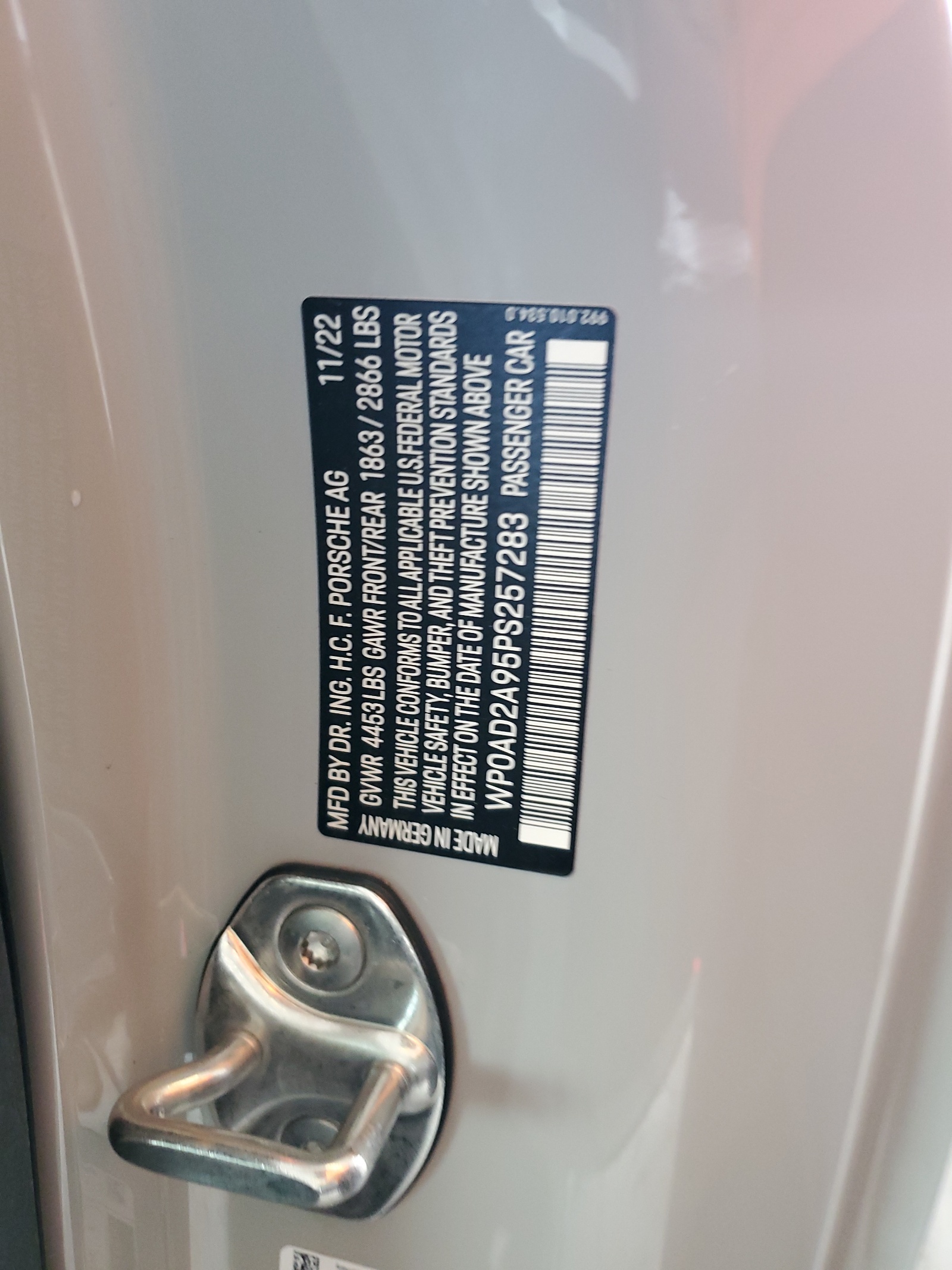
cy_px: 635
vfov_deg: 67.3
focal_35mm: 26
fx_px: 953
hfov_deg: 53.1
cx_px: 476
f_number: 1.5
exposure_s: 1/60.2
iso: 221
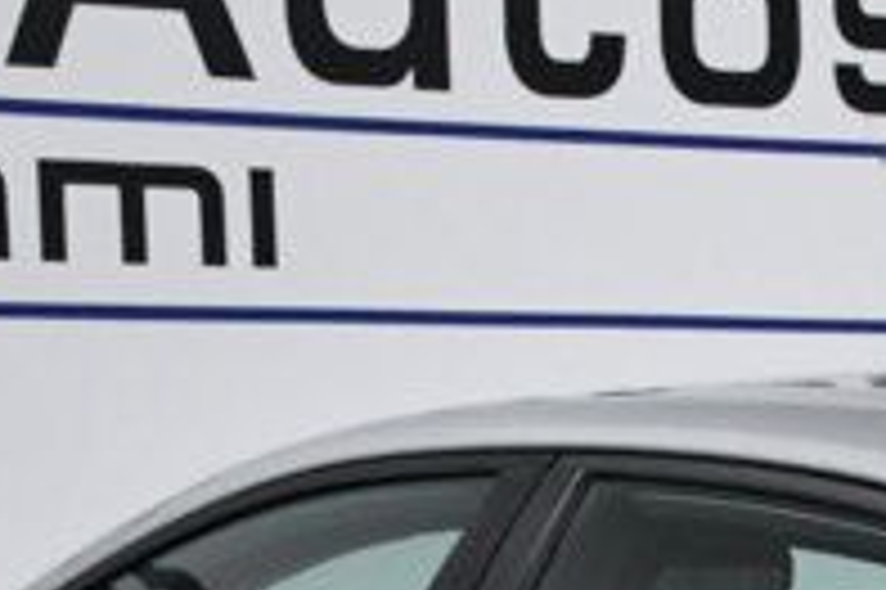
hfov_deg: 10.4
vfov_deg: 7.0
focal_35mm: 187
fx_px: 4598
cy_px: 1374
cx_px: 1520
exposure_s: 1/400
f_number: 10
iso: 2500
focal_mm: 24
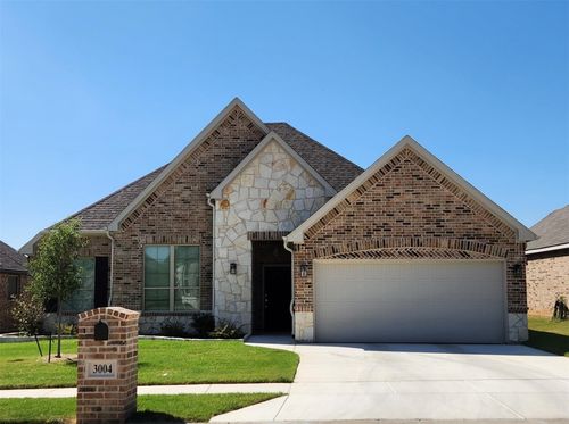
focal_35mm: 23
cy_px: 212
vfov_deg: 58.7
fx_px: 377
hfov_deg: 74.0
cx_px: 284
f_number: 1.8
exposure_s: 1/2866
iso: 20
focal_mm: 5.4
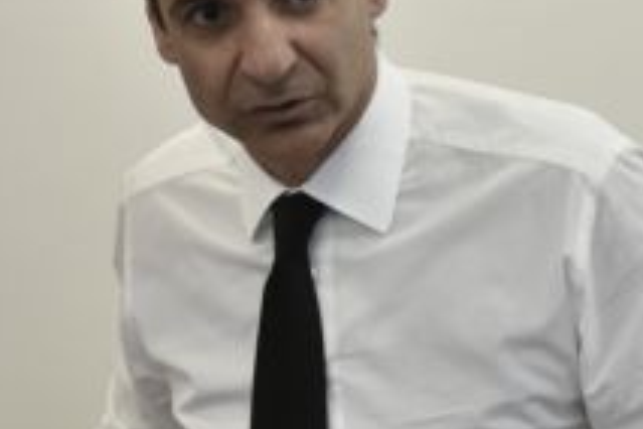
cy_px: 92
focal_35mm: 174
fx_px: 3108
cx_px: 305
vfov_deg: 7.9
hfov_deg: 11.8
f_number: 2.8
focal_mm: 58
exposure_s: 1/800
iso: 2500
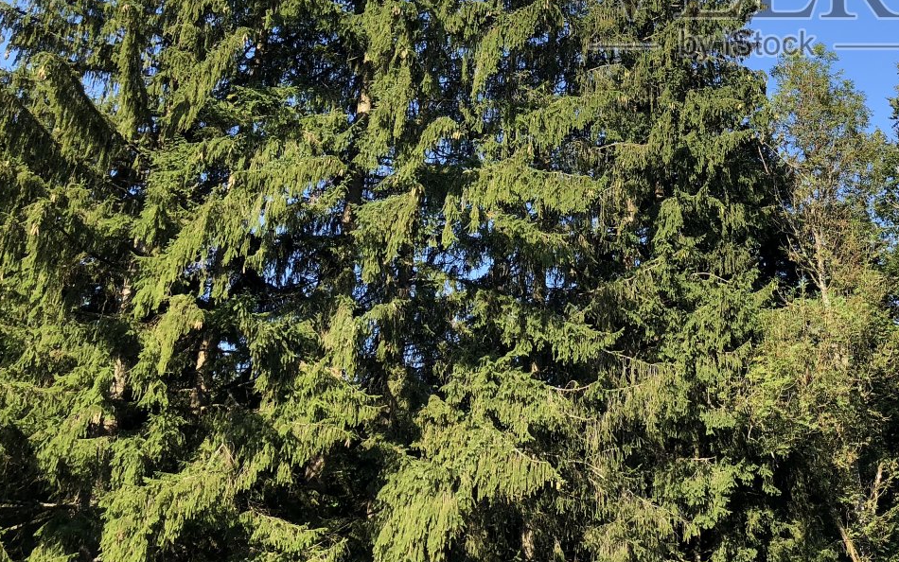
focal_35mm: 50
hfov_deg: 38.5
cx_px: 746
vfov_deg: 24.6
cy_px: 0
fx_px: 1225
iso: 20
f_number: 1.8
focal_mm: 3.99
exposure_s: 1/649
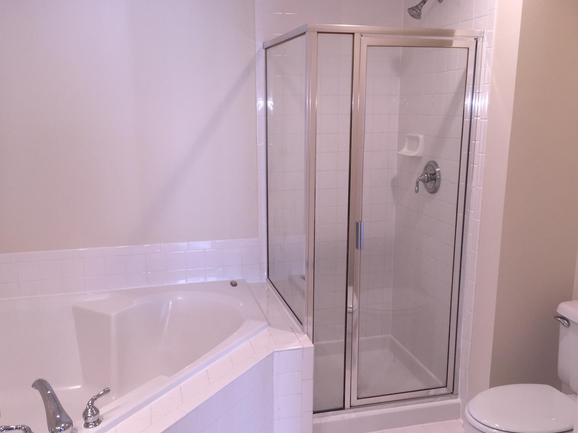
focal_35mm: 32
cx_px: 290
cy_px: 228
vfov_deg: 44.1
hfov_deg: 56.8
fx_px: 534
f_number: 2.2
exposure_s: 1/30
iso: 40
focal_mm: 4.15
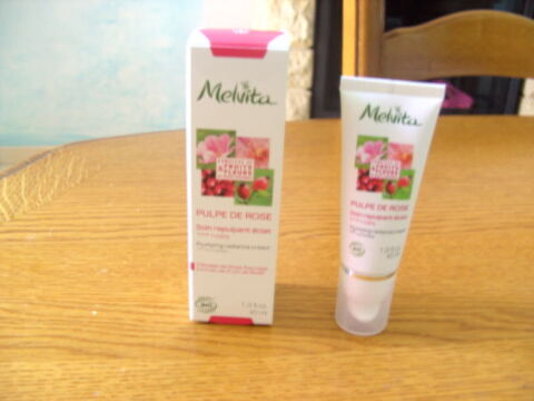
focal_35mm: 37
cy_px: 200
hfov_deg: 50.1
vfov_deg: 38.7
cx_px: 267
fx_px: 571
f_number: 2.8
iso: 100
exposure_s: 1/2
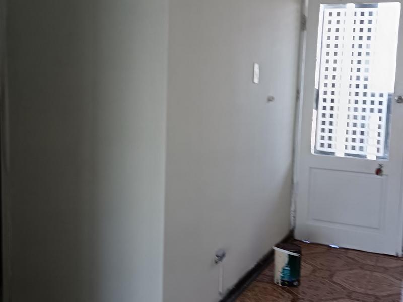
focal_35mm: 48
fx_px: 559
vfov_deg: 30.3
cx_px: 202
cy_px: 151
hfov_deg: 39.7
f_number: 1.75
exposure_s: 1/100
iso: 563
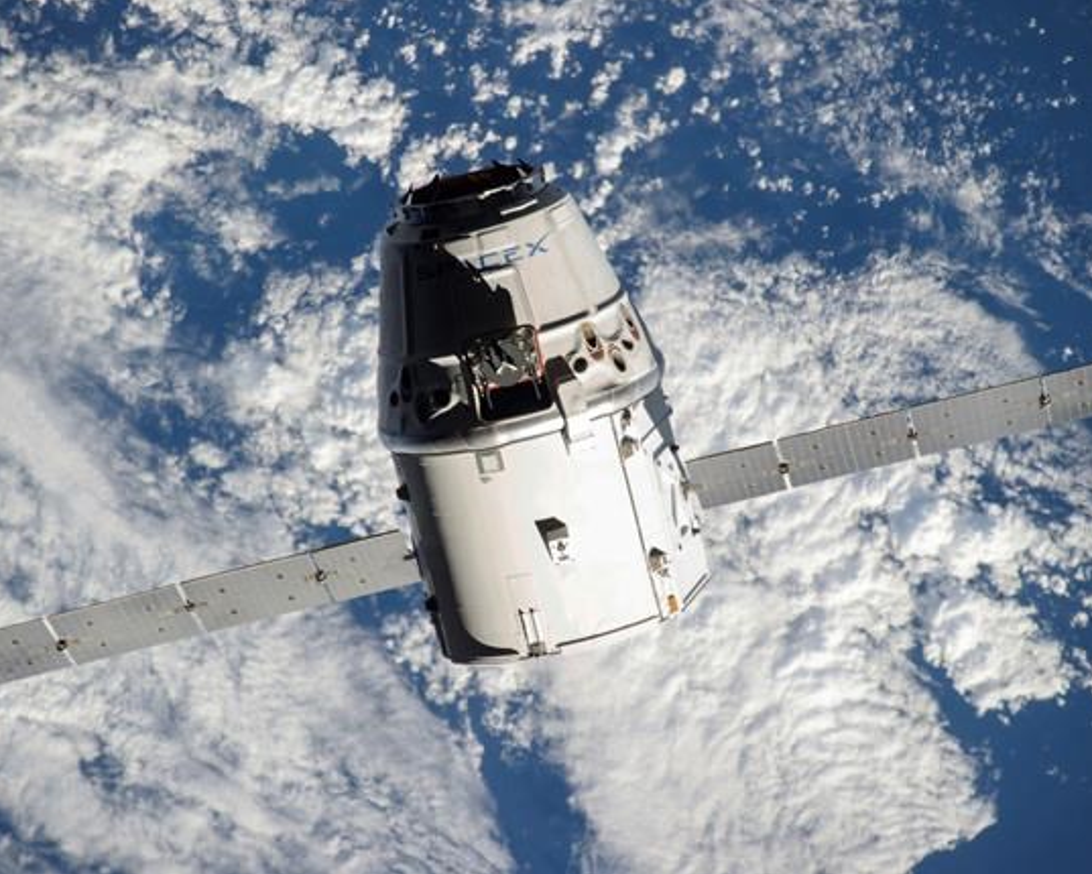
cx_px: 543
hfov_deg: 8.5
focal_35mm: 227
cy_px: 436
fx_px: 7339
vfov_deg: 6.8
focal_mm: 200
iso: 200
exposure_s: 1/800
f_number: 5
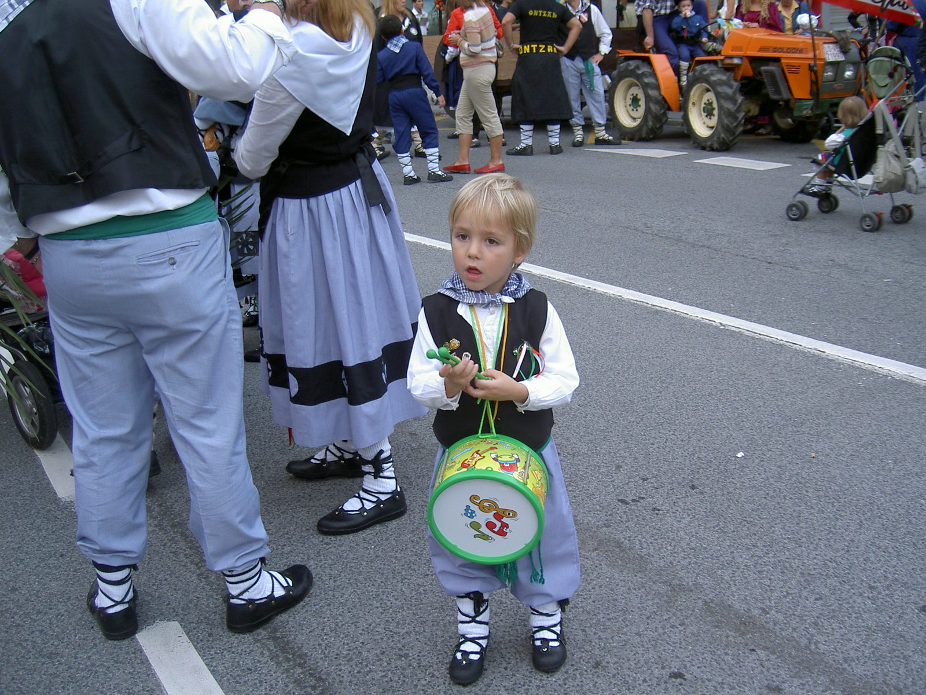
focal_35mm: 39
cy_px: 348
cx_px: 463
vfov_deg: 36.8
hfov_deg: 47.9
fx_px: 1043
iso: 100
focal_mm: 8
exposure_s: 1/65.8
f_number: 2.8
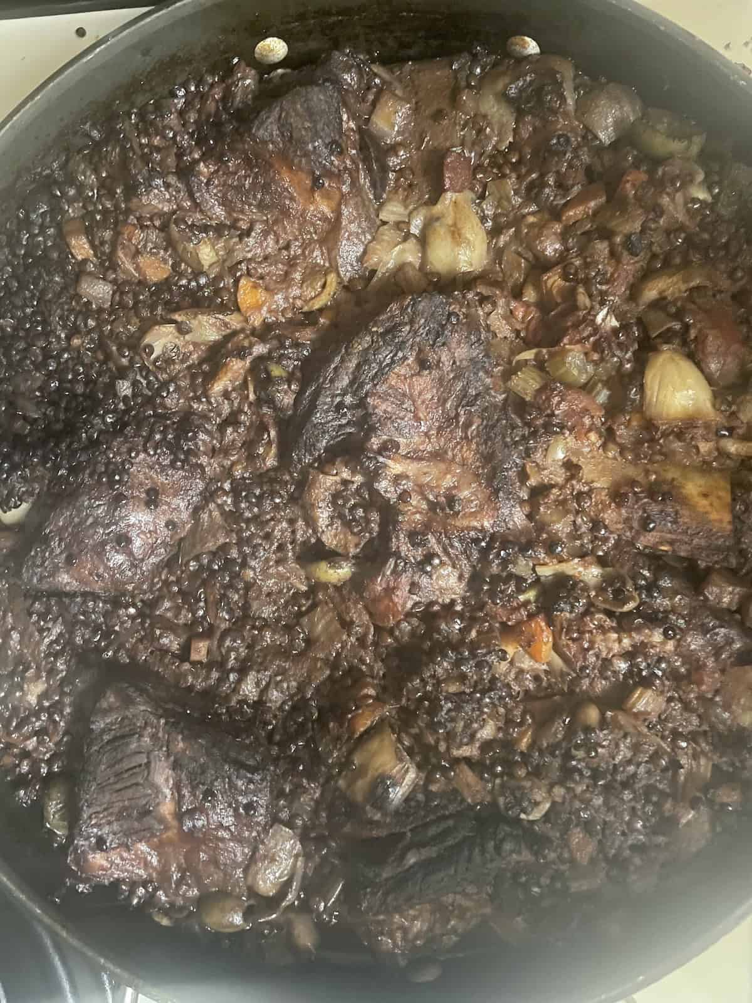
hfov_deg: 53.1
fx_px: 753
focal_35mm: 26
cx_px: 376
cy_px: 502
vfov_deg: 67.3
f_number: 1.6
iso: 500
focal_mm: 4.2
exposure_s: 1/10
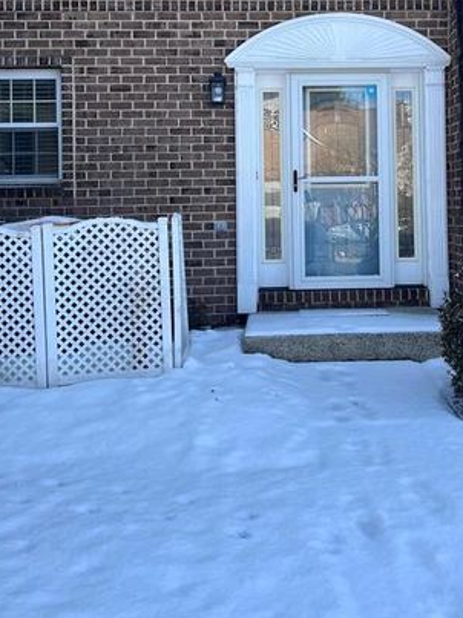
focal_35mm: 43
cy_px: 180
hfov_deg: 33.3
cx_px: 300
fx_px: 767
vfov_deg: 42.9
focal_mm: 5.1
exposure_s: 1/1238
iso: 50
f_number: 1.6
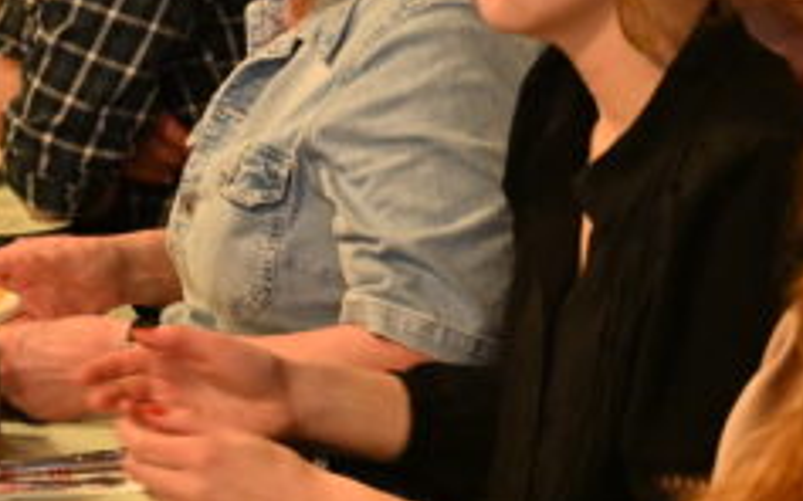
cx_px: -108
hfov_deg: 10.1
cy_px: -481
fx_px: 4507
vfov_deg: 6.2
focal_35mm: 206
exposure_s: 1/60
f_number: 2.8
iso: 640
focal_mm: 40
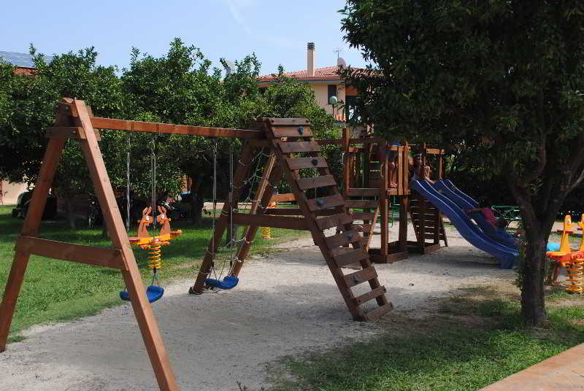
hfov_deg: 49.5
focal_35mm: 39
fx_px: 634
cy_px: 196
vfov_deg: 34.3
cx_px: 292
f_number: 7.1
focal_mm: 26
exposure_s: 1/200
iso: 100
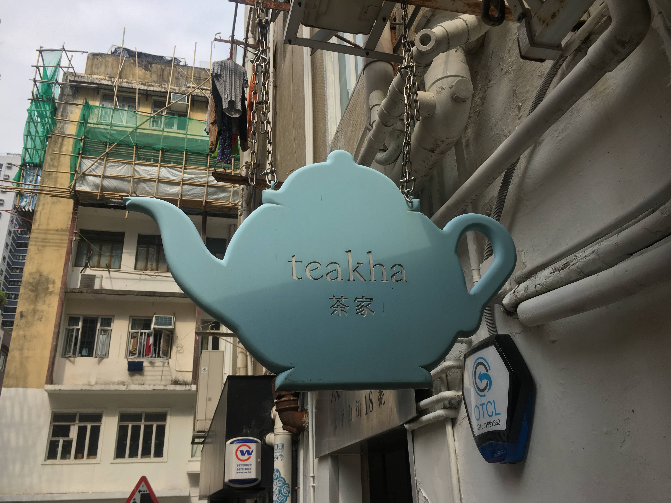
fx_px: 562
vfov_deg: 48.2
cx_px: 336
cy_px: 252
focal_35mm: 29
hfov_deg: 61.7
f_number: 2.2
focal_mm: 4.15
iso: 25
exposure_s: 1/916
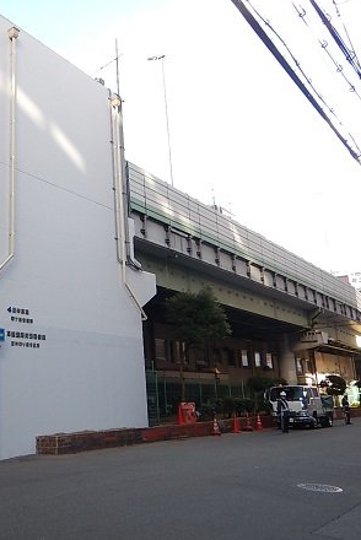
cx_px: 22
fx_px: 511
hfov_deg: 36.1
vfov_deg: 55.8
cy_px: 271
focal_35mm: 34
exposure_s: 1/250
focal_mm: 4.3
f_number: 2.8
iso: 125
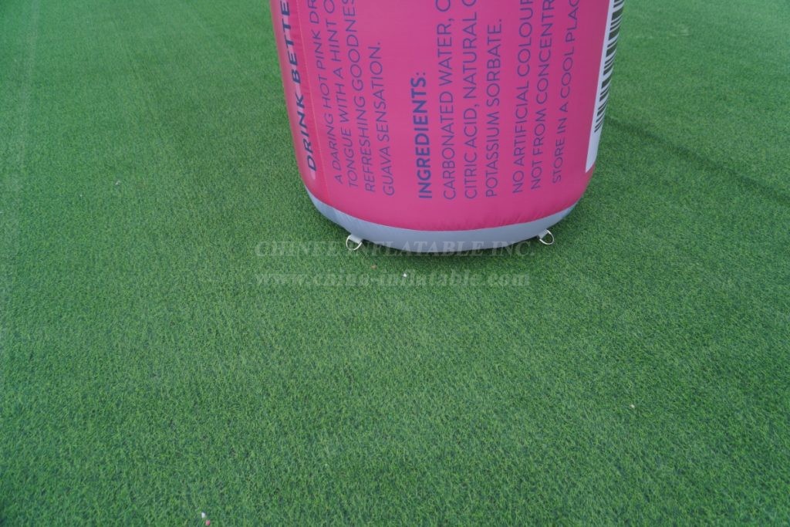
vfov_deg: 53.1
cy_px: 264
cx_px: 395
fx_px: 527
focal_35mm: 24
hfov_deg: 73.7
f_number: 4.5
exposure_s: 1/500
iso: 100
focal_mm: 16
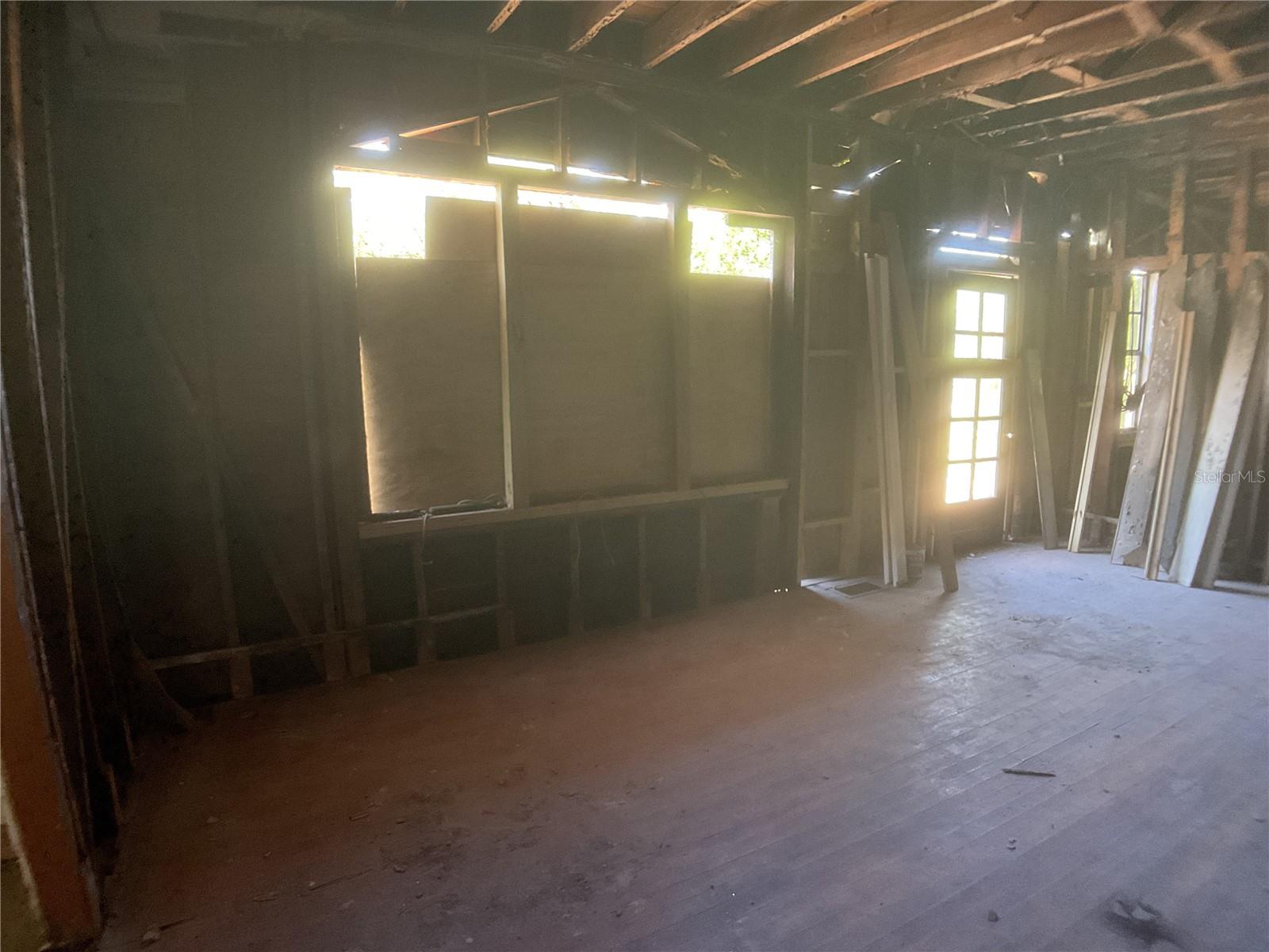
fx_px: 1063
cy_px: 476
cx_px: 634
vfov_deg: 48.2
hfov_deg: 61.7
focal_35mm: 29
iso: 125
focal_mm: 3
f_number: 1.8
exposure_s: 1/60
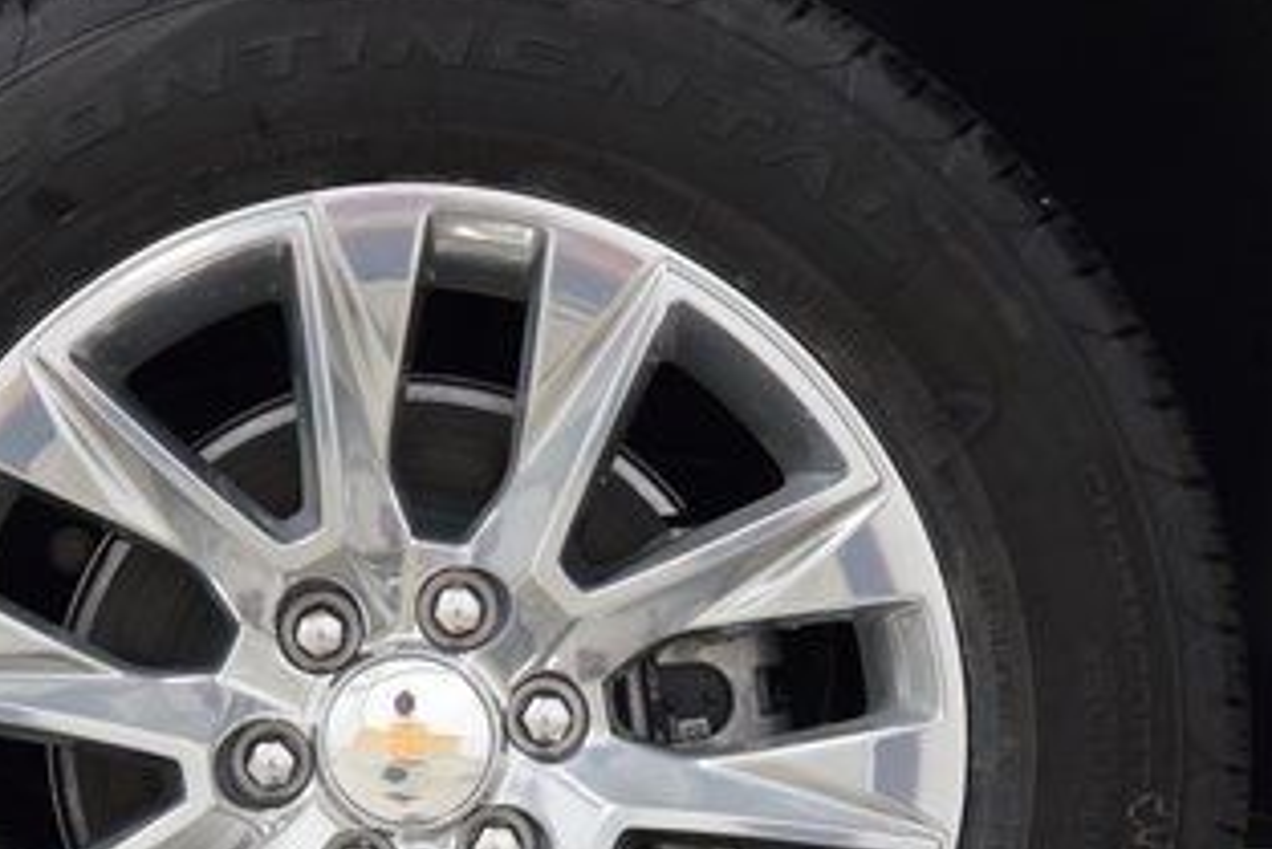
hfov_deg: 14.5
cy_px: 774
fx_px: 4984
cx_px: 435
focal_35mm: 141
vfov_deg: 9.7
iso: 1100
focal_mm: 46
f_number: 6.3
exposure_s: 1/15
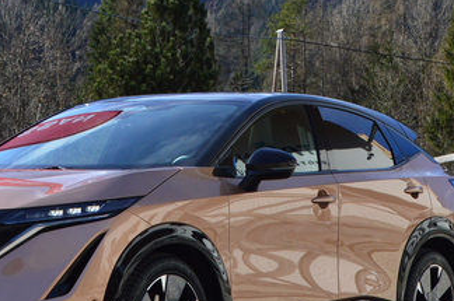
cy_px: 18
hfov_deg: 16.8
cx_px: 240
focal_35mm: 122
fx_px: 1536
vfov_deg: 11.1
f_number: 10
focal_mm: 28
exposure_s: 1/400
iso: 400
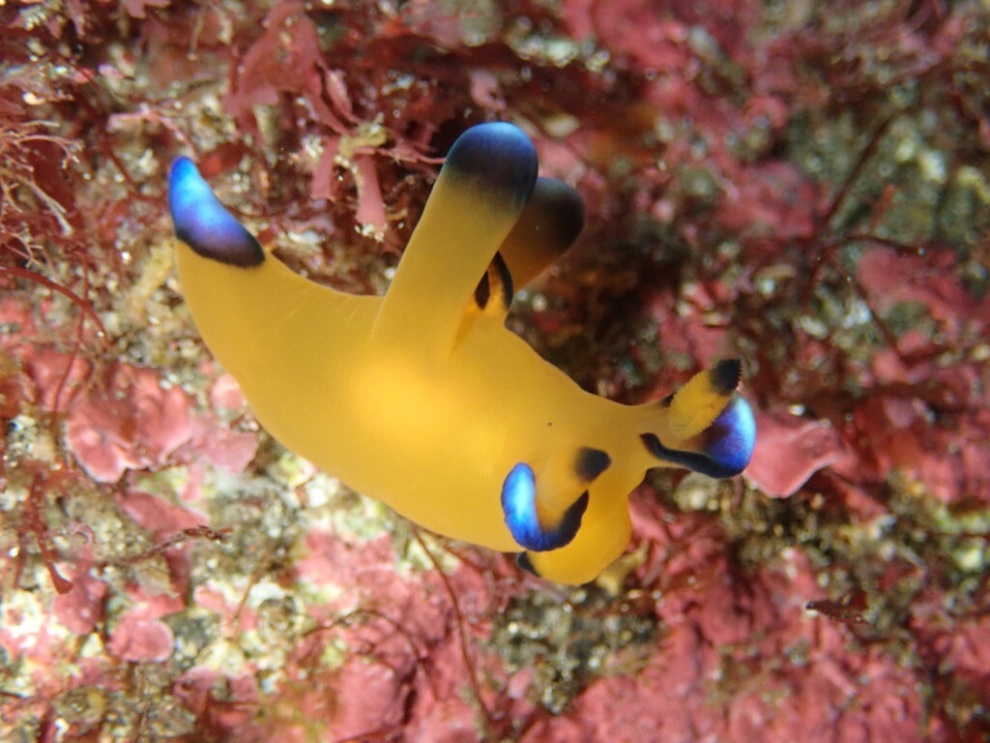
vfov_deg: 21.0
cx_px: 495
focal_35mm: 70
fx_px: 2002
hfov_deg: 27.8
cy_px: 372
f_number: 11
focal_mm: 12.6
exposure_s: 1/60
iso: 800
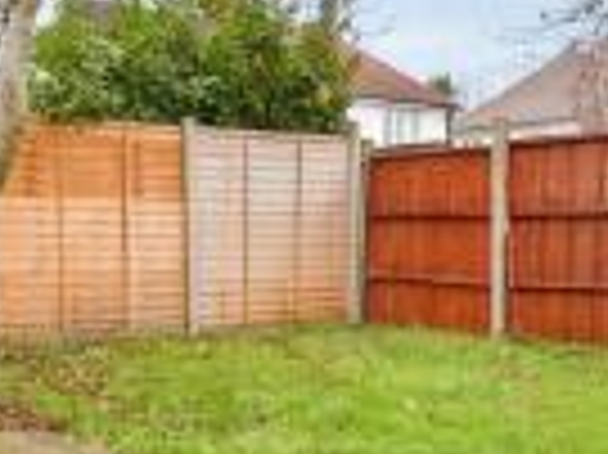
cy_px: 245
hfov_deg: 37.4
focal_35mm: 51
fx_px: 895
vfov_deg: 28.5
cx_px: 243
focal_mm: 10
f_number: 8
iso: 160
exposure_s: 1/40
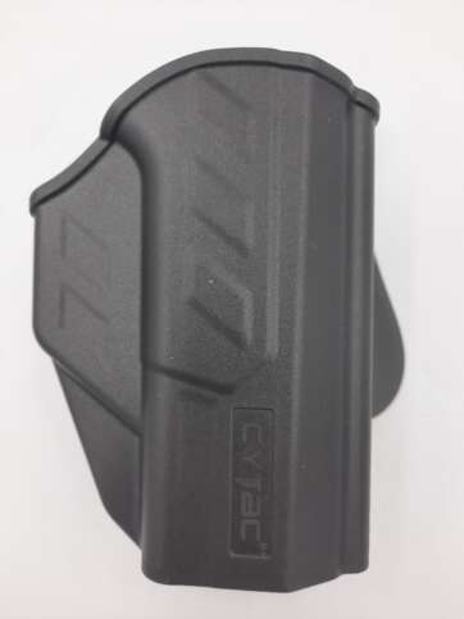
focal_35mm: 25
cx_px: 232
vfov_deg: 69.4
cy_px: 310
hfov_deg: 54.9
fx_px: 447
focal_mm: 4.6
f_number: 2
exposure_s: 1/100
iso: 40
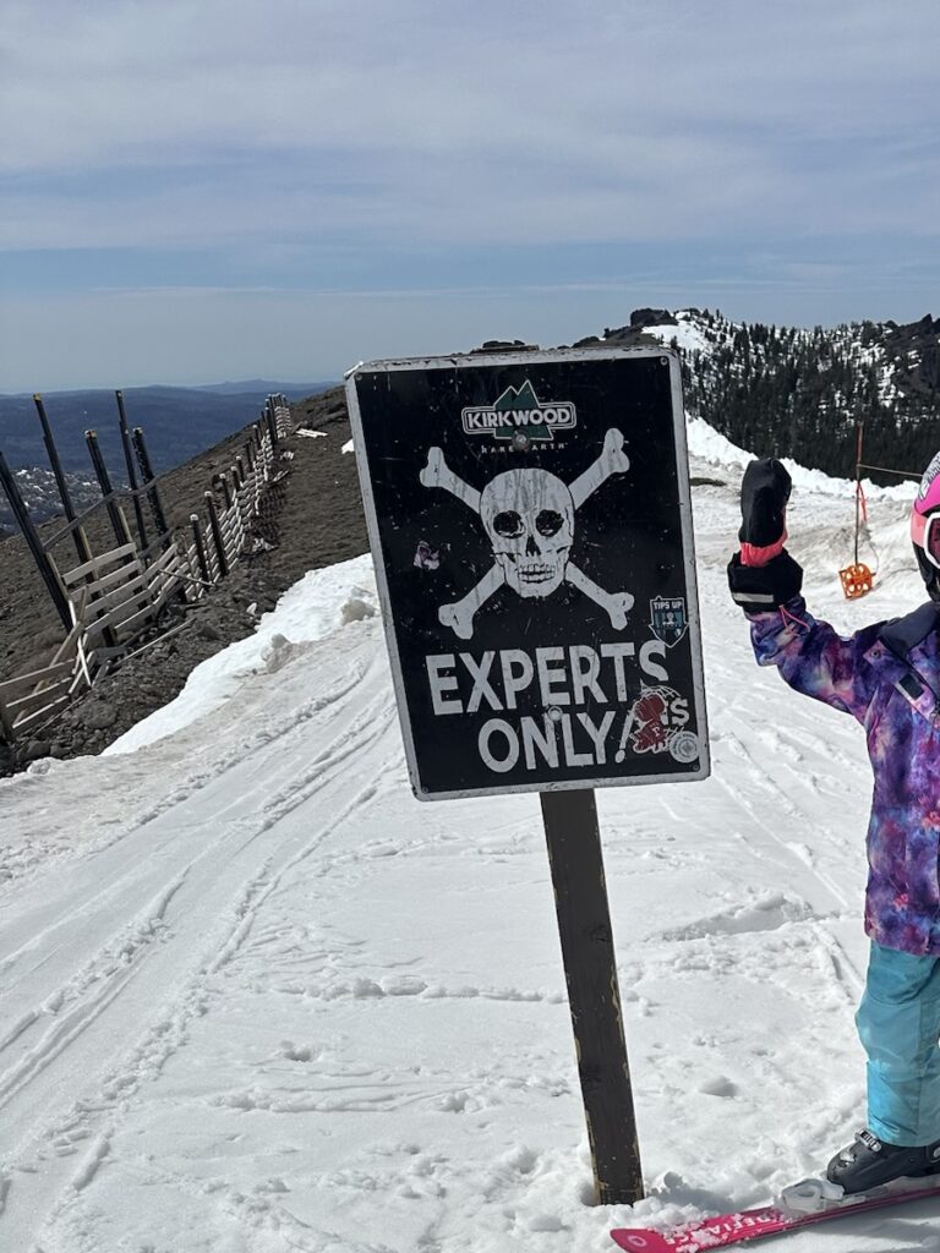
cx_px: 470
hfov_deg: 56.8
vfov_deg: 71.6
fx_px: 869
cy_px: 626
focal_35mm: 24
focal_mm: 6.86
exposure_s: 1/18519
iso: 80
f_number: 1.78
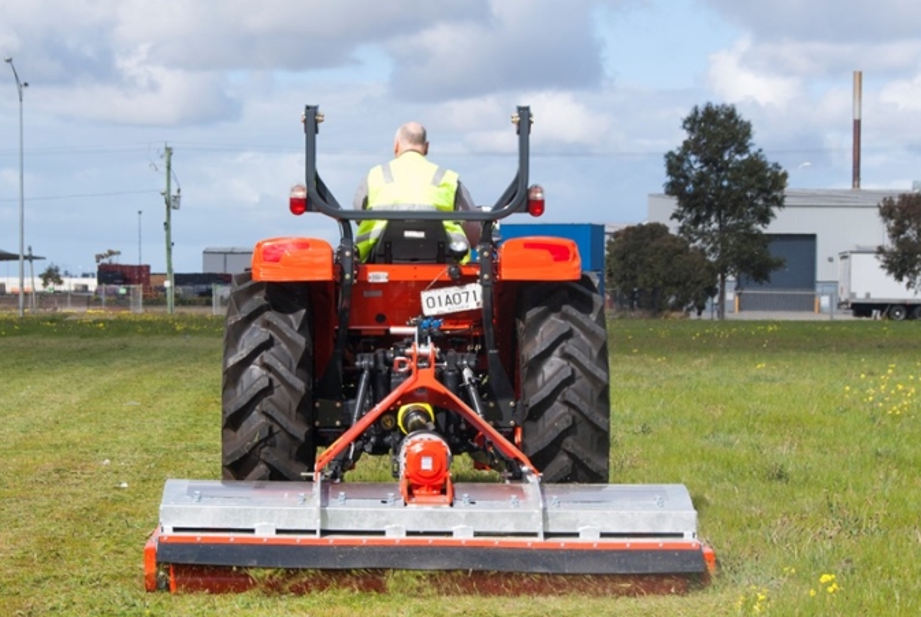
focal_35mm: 104
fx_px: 2655
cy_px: 376
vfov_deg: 13.3
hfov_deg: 19.7
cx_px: 433
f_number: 8
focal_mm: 55
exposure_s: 1/200
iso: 100
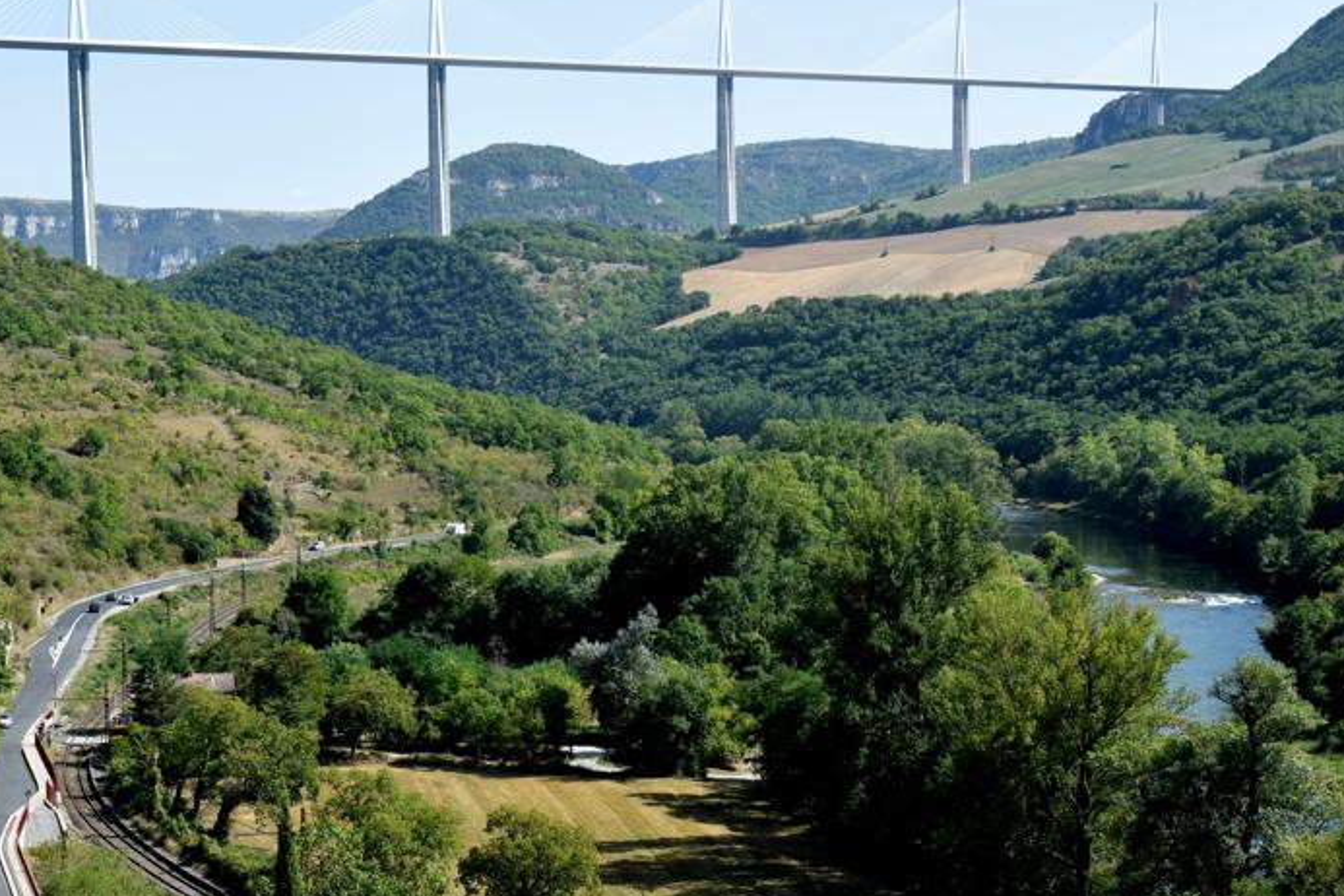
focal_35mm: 76
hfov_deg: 26.4
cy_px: 576
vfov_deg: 17.9
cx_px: 411
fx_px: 2837
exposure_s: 1/320
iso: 200
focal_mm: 30
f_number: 9
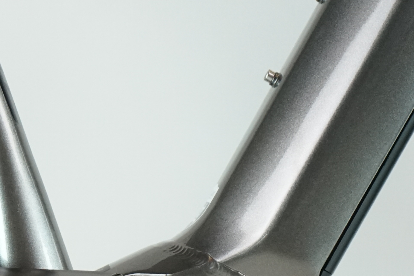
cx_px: -207
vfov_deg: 6.3
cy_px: 360
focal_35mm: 218
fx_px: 2506
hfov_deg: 9.2
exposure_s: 1/200
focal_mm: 70
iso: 2000
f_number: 6.3
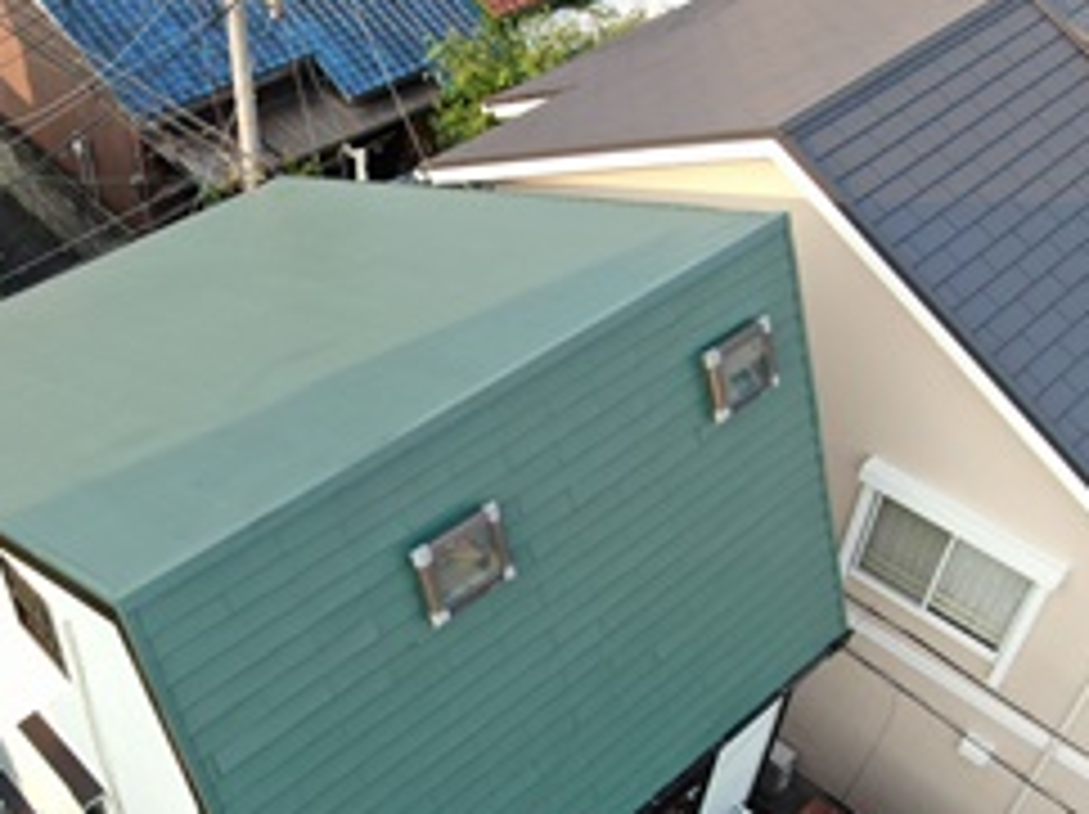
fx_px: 1320
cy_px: 513
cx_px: 378
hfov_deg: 44.3
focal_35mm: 42
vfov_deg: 34.1
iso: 110
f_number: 3
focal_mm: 5.11
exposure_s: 1/240
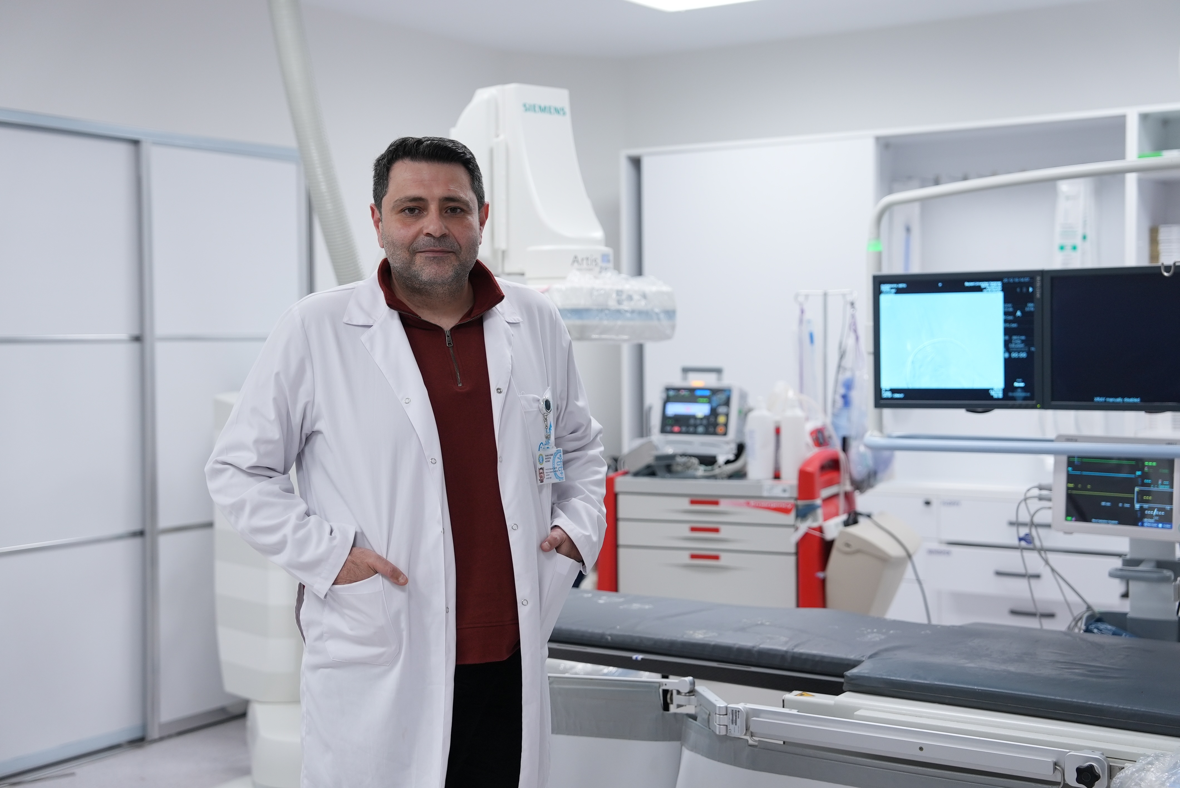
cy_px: 394
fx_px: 1640
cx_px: 590
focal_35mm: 50
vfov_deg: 27.0
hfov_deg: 39.6
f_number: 2.8
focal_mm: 50
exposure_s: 1/160
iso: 640
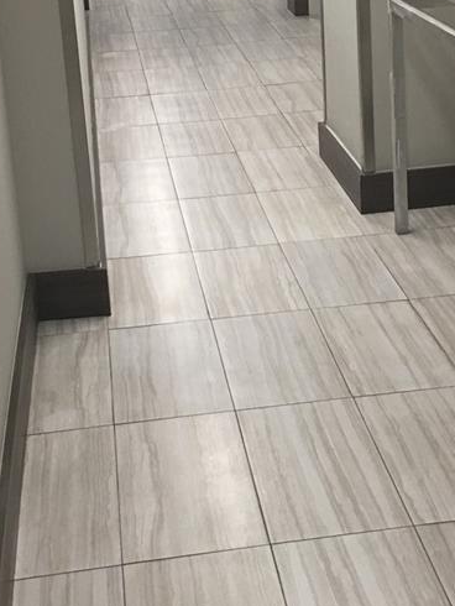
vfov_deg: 27.1
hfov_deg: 20.7
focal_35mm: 71
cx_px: 260
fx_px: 1243
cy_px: 168
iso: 32
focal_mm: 4.15
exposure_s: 1/15
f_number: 2.2
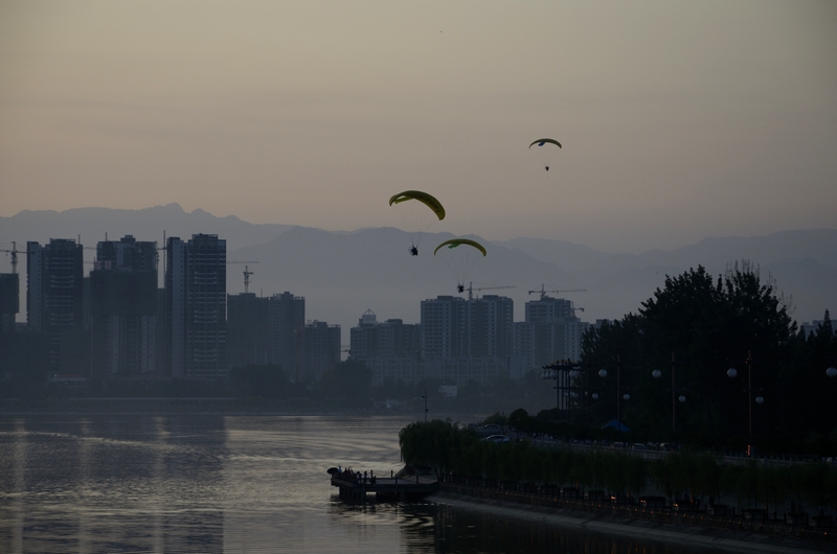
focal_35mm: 158
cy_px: 277
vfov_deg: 8.7
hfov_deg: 13.1
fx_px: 3655
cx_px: 418
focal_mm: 105
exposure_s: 1/200
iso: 125
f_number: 8
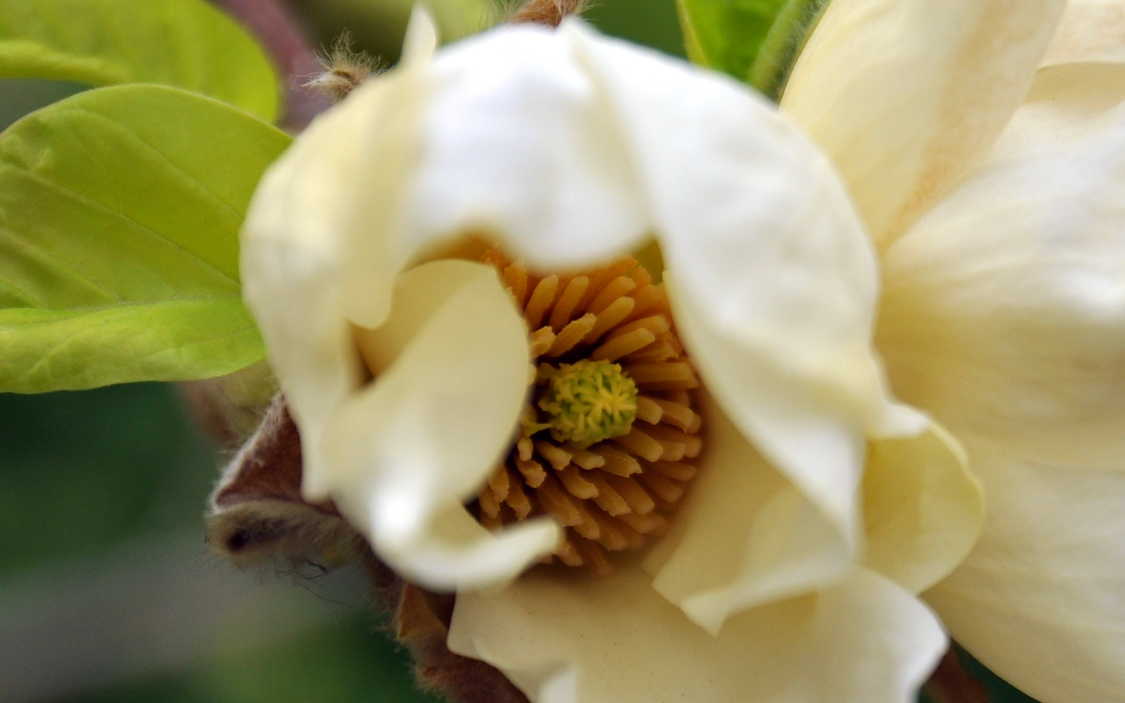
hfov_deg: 12.7
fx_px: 4997
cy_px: 413
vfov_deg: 8.0
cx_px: 1029
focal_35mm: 163
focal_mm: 50
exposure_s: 1/500
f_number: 3.5
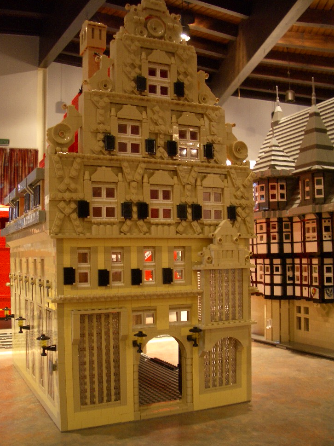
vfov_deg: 50.2
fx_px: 476
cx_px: 159
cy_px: 225
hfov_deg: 38.6
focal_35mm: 37
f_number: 2.6
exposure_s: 1/8
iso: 100
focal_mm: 5.8
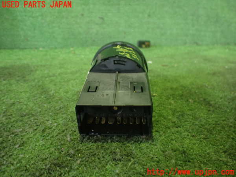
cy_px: 88
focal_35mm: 30
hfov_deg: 60.0
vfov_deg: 46.8
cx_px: 118
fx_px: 205
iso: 800
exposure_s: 1/30
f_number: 2.3
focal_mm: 5.4
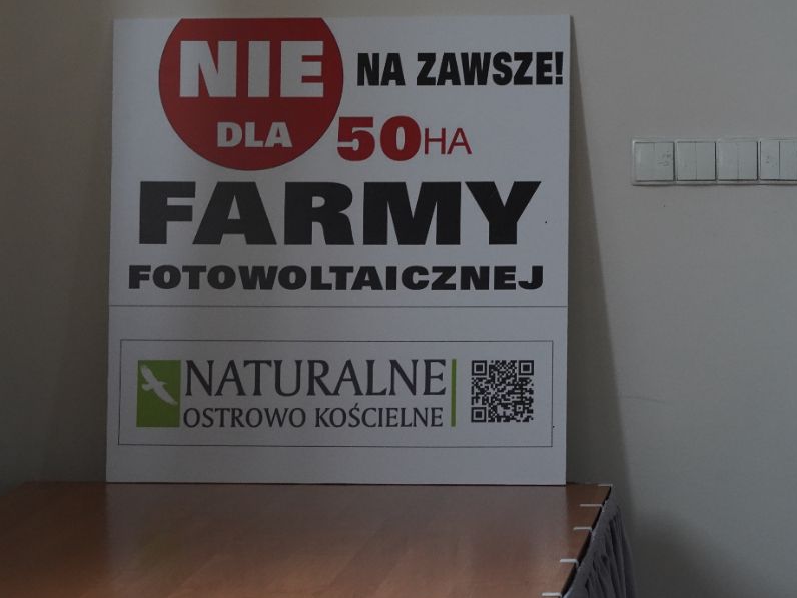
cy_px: 273
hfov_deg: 12.0
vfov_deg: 9.0
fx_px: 3799
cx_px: 411
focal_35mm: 165
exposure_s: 1/100
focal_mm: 105
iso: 3200
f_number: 8
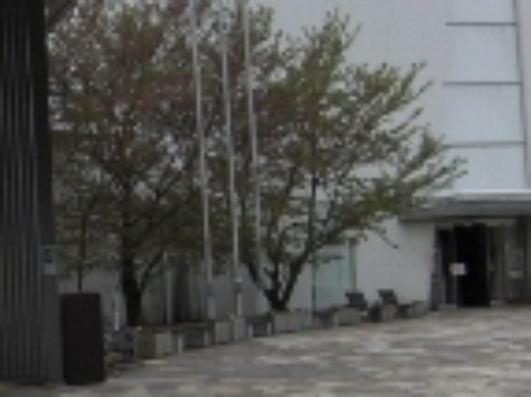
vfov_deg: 15.1
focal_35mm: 98
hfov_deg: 18.8
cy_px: 210
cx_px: -130
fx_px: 1502
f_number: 2.6
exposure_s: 1/400
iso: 100
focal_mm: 4.9
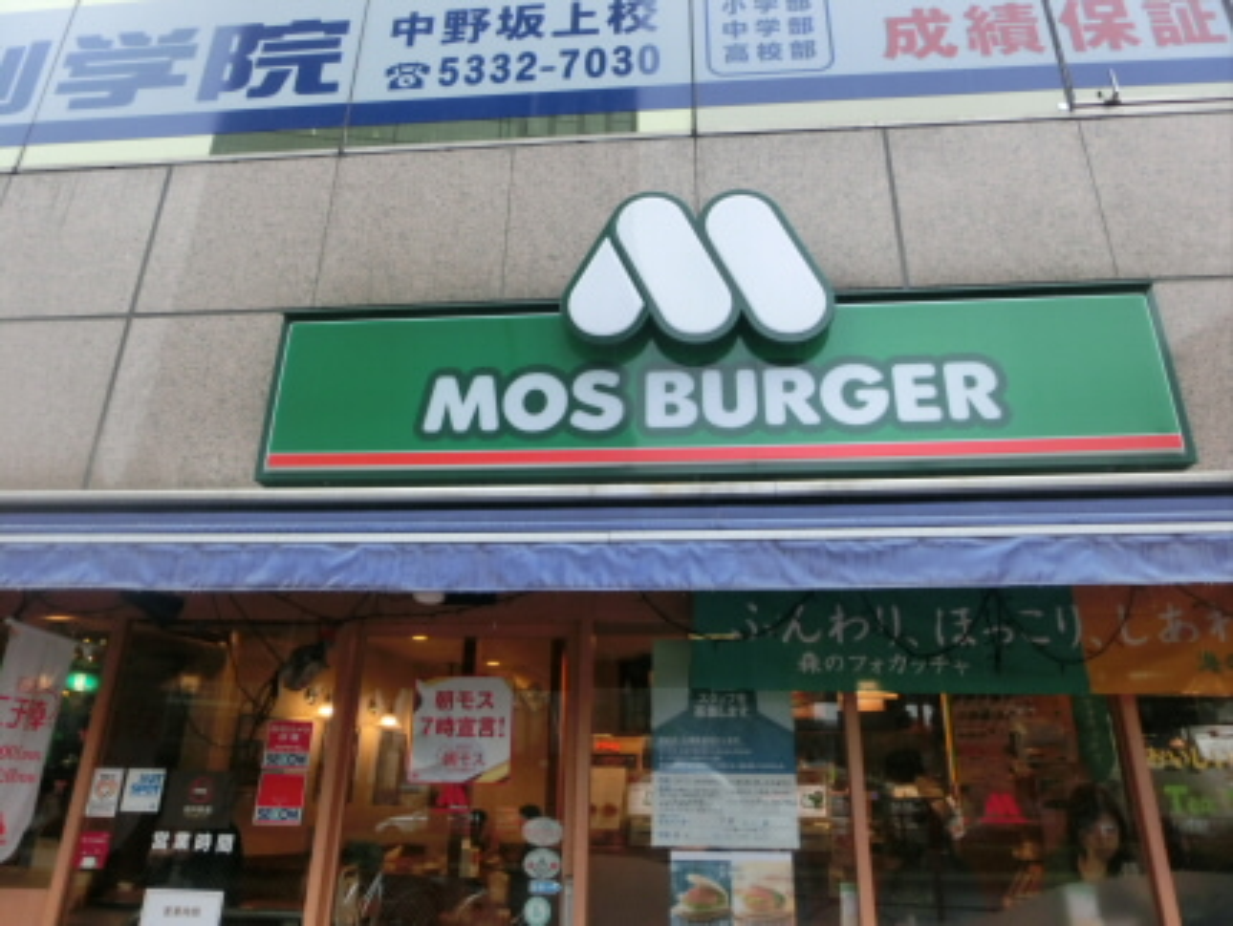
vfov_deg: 56.9
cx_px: 616
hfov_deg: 71.6
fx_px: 855
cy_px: 463
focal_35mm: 24
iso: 125
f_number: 3
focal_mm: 4.24
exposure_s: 1/125
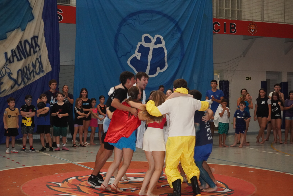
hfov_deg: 30.5
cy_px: 98
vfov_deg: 20.6
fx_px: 538
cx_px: 146
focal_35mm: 66
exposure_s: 1/100
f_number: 5.6
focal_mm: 44
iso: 3200
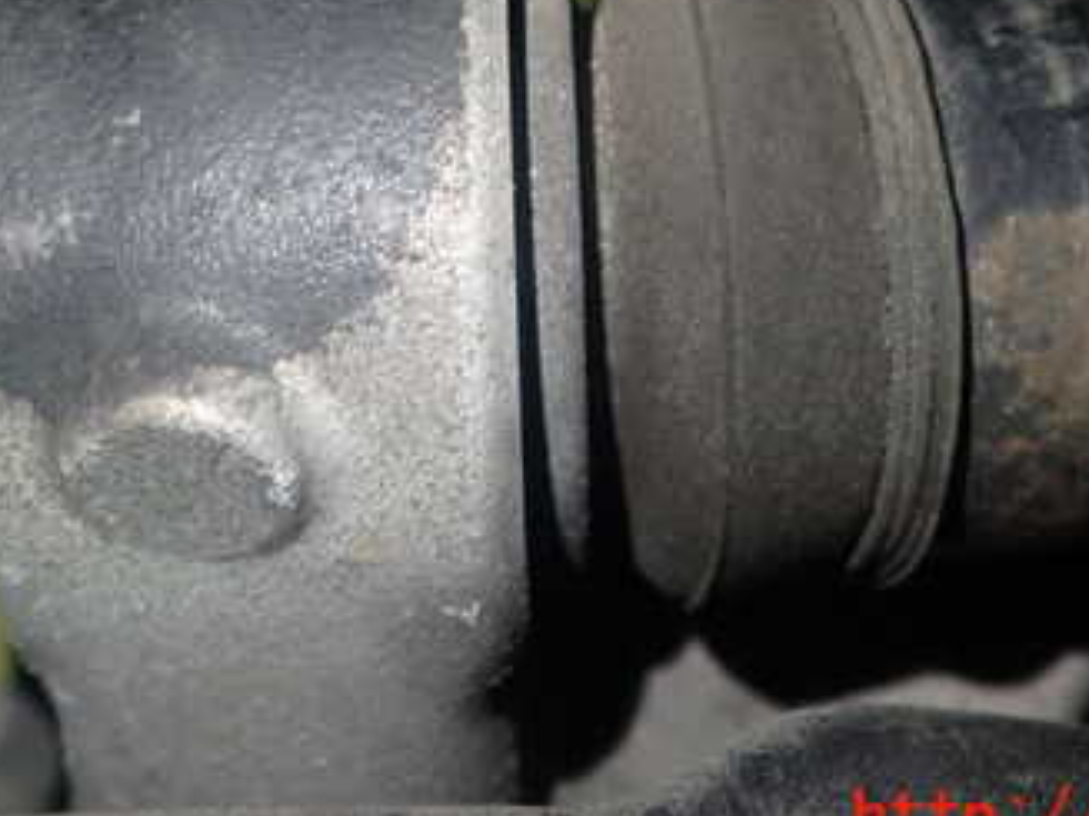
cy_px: 113
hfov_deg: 34.9
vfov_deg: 25.9
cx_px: 606
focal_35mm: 55
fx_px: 1730
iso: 200
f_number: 2.3
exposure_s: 1/30
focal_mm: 5.4
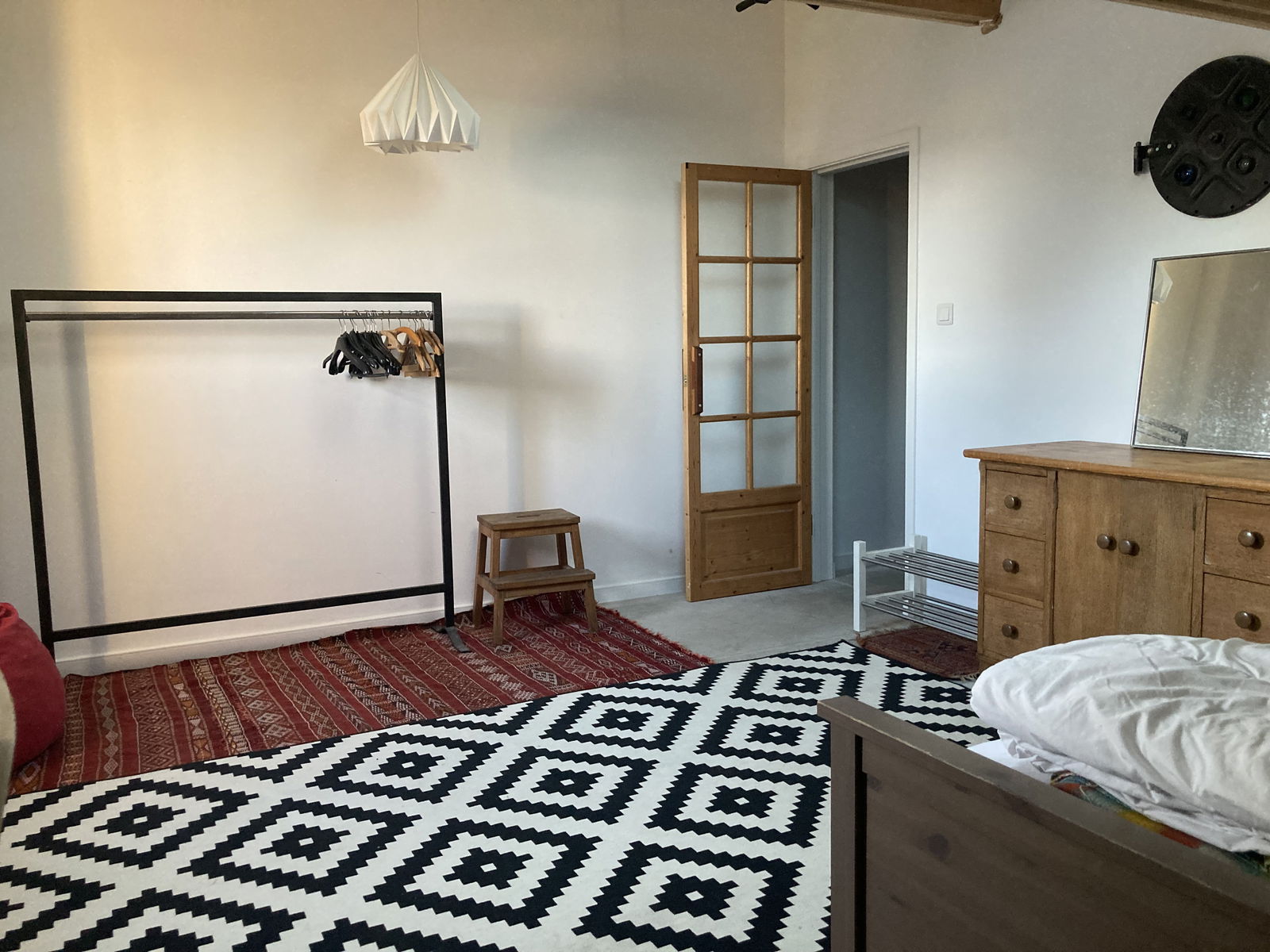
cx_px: 635
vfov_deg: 49.7
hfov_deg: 63.4
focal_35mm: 28
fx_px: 1027
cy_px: 476
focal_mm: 3.99
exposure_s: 1/60
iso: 250
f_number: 1.8
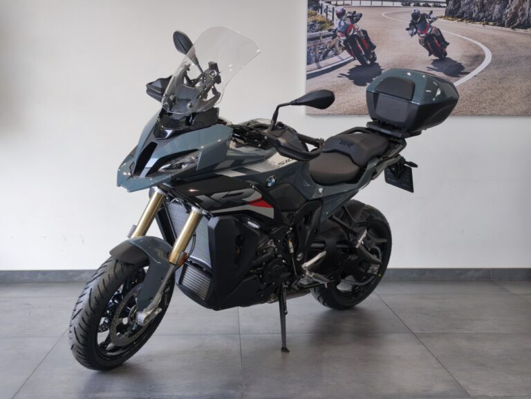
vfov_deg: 31.5
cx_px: 266
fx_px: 706
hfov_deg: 41.2
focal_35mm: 46
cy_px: 200
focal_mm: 6.57
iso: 50
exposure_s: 1/151
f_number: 1.6
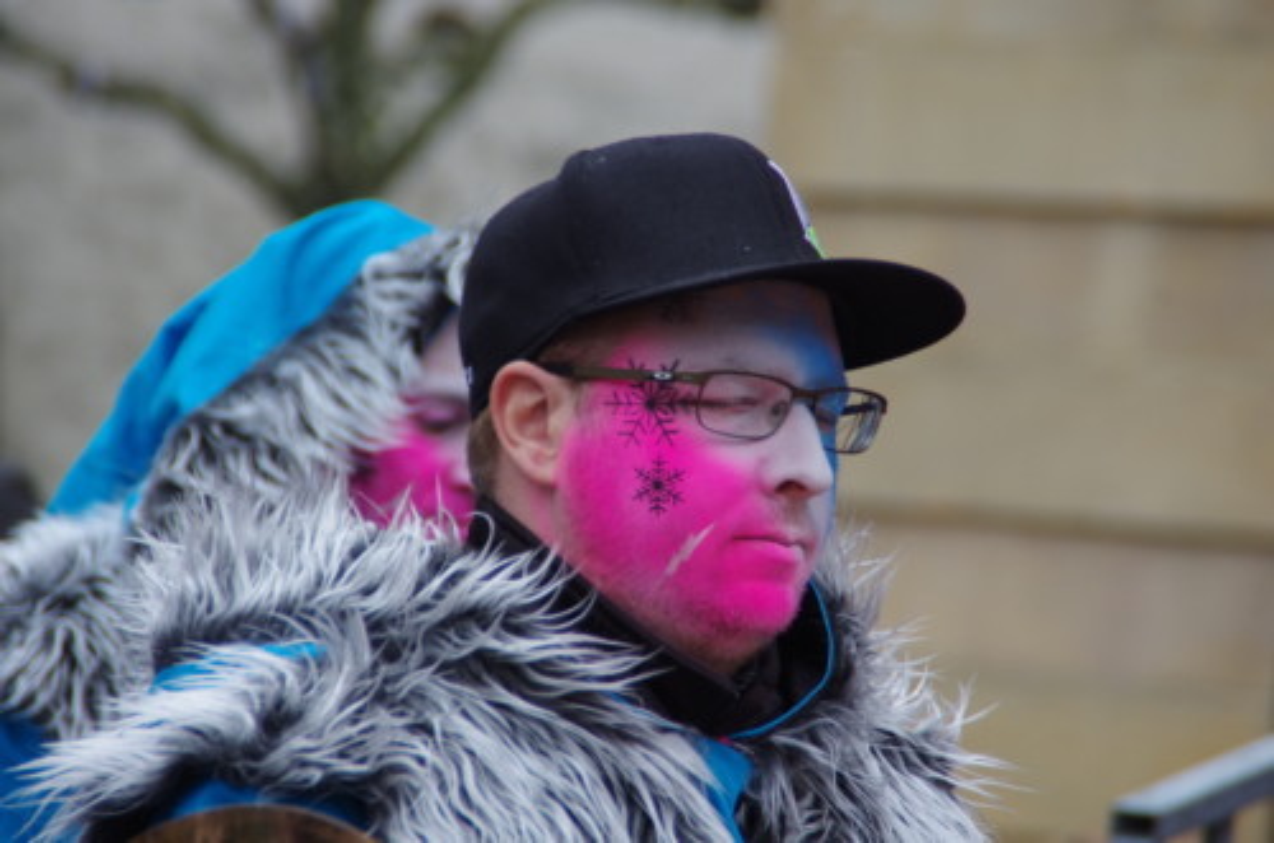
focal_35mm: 300
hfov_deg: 6.9
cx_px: 637
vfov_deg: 4.6
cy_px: 422
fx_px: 10593
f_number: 6.3
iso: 800
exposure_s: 1/250
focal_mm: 200
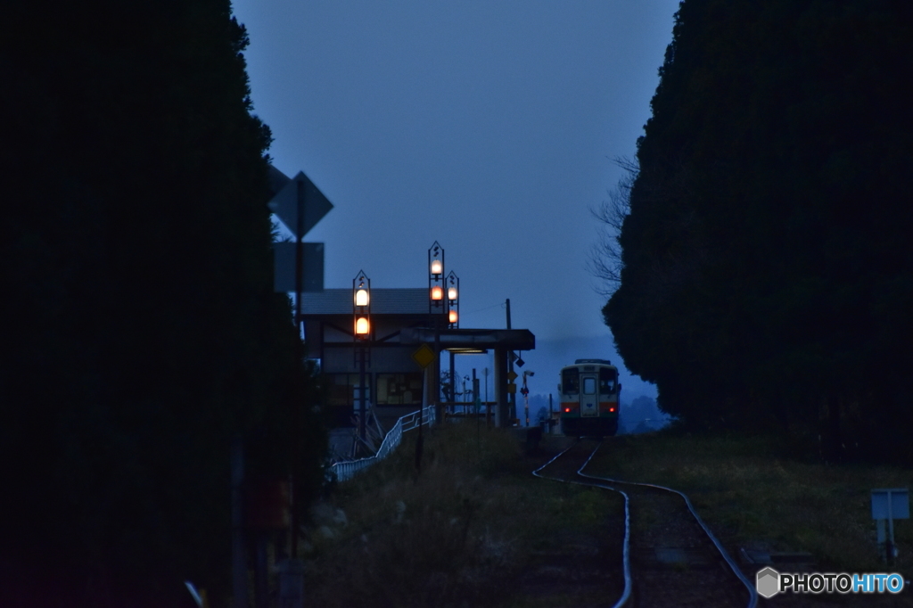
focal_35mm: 450
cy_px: 304
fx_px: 11408
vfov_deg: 3.1
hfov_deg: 4.6
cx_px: 456
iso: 1600
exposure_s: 1/500
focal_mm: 300
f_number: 5.6
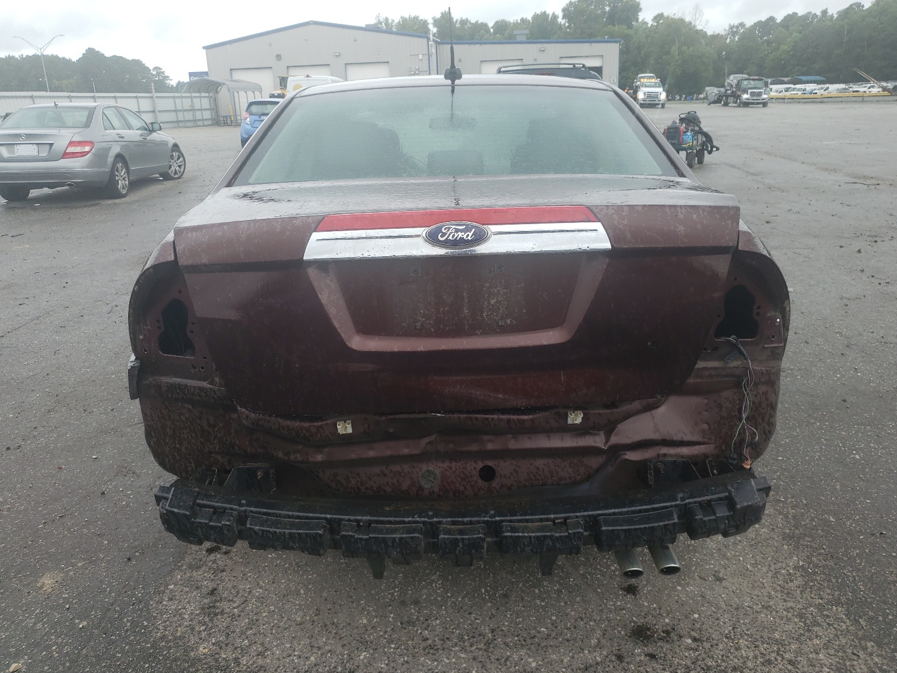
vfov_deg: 51.4
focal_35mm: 27
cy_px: 330
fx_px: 700
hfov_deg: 65.3
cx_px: 460
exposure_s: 1/400
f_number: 1.5
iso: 50
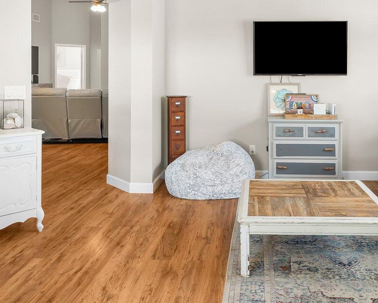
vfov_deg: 42.8
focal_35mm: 34
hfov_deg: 51.8
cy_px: 101
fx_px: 380
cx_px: 254
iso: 400
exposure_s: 1/10
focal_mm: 14
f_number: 8
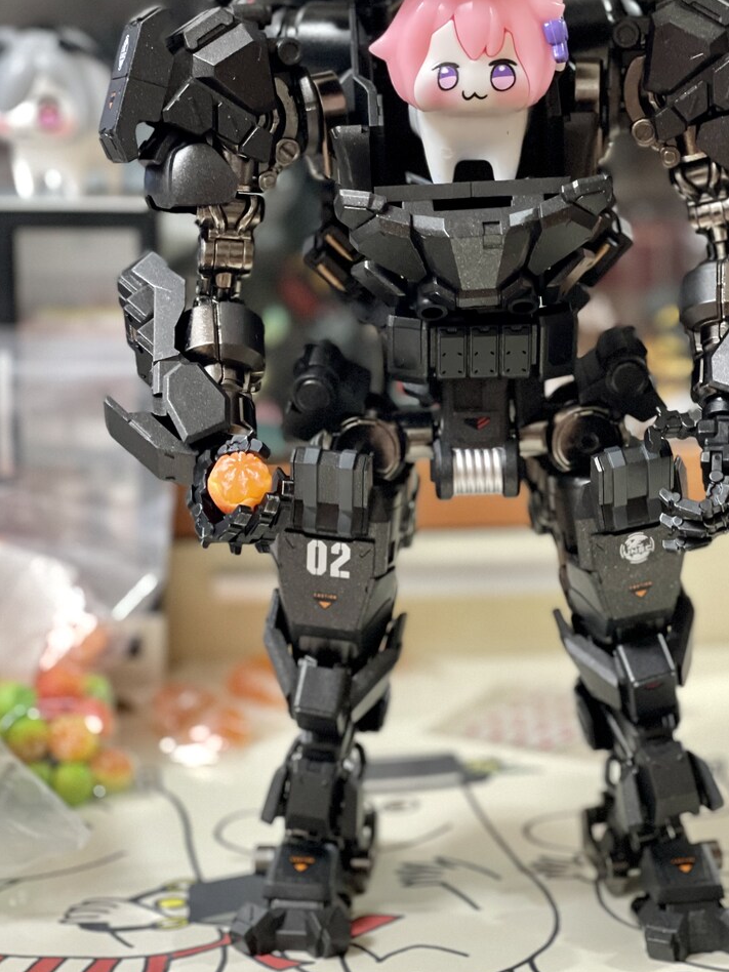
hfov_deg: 18.2
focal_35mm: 81
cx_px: 443
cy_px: 383
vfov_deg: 24.1
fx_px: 2274
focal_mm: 7.5
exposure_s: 1/17
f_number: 2.2
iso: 400
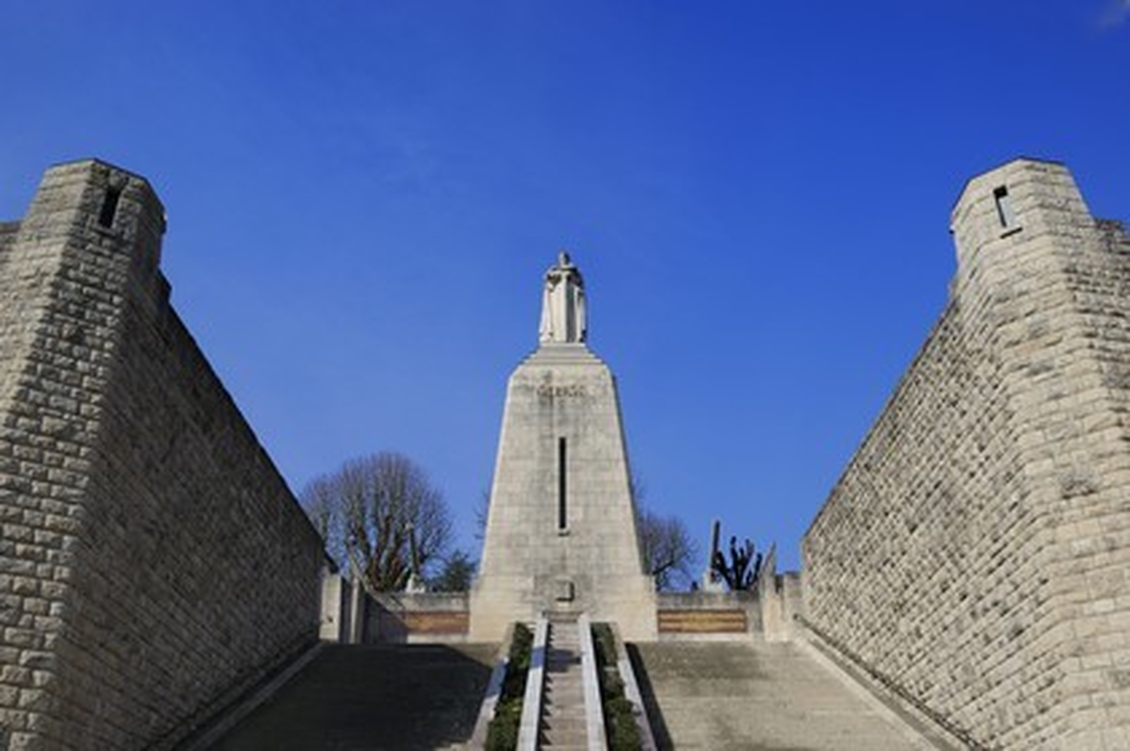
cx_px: 565
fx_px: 1004
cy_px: 376
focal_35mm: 32
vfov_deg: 41.1
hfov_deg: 58.8
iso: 200
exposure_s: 1/160
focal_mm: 32
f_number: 14
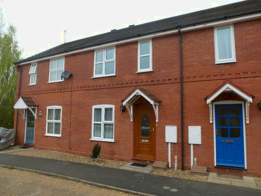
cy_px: 98
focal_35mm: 24
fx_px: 181
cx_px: 130
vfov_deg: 56.8
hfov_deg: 71.6
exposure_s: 1/200
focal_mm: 4.3
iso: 100
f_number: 4
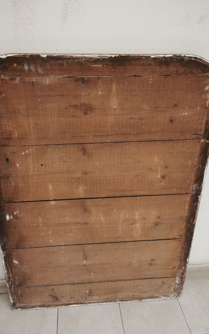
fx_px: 264
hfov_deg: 43.1
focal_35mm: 29
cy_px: 168
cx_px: 98
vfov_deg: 64.6
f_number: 1.8
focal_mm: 5.58
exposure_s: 1/33.3
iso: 500
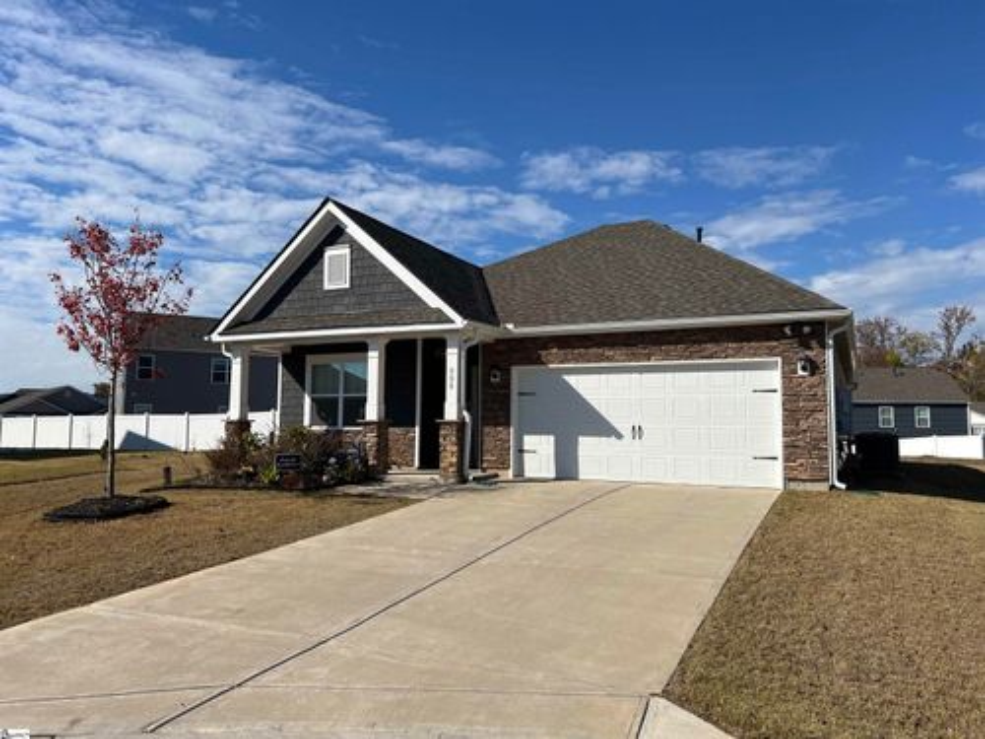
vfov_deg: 53.1
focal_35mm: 26
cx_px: 492
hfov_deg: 67.3
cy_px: 370
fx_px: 740
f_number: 1.5
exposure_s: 1/7463
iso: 50
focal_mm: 5.7
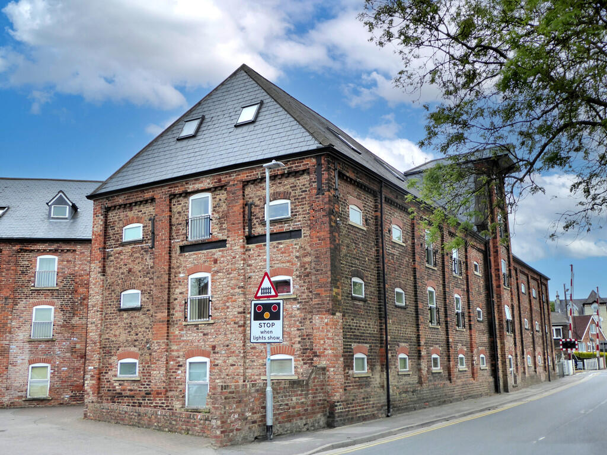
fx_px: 631
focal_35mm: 36
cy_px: 228
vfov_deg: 39.7
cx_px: 304
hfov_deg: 51.4
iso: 160
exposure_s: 1/400
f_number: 3.7
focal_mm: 6.3
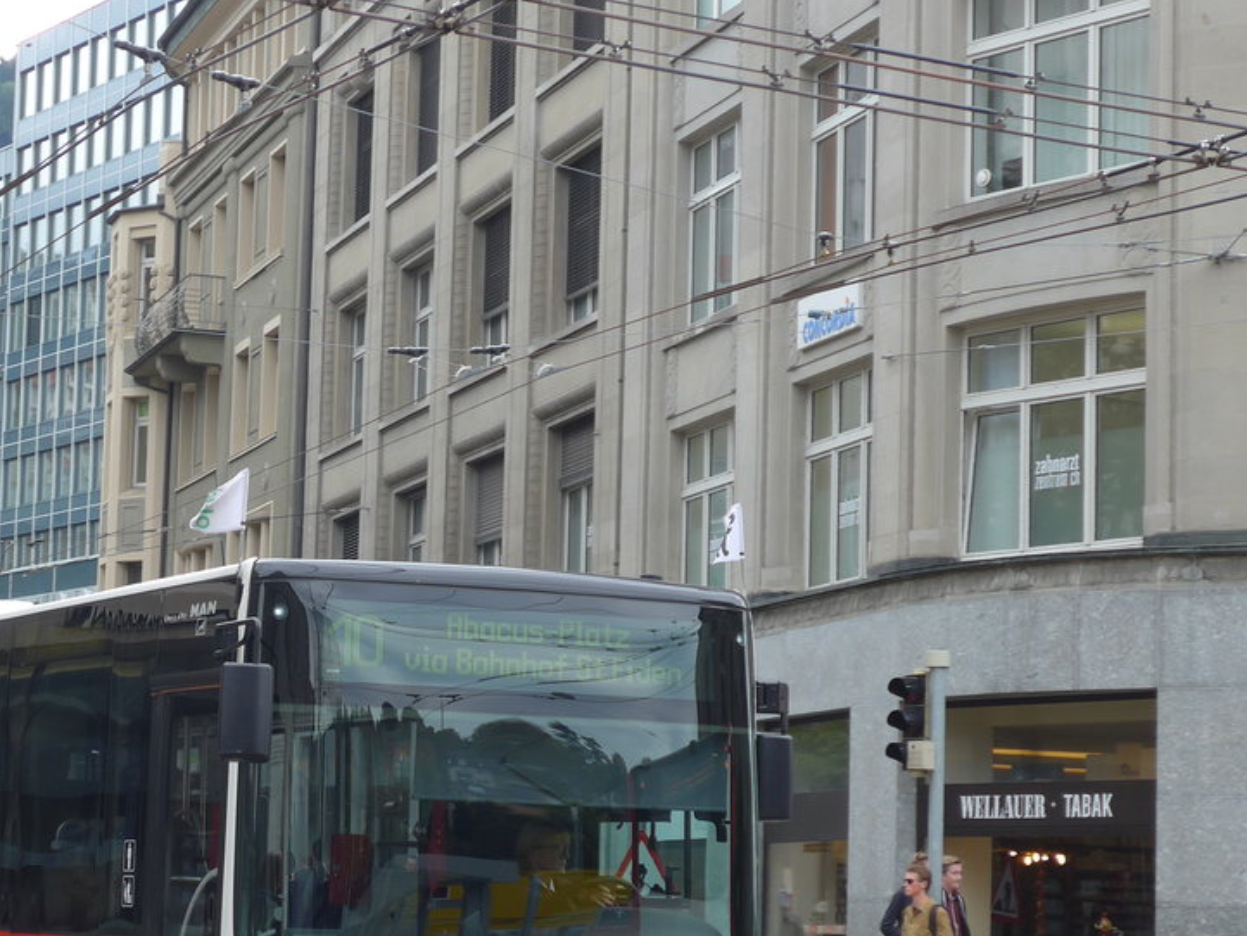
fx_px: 3532
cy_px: 615
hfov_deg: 19.8
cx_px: 264
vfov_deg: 15.1
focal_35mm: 98
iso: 80
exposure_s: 1/200
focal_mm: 12
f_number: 3.5
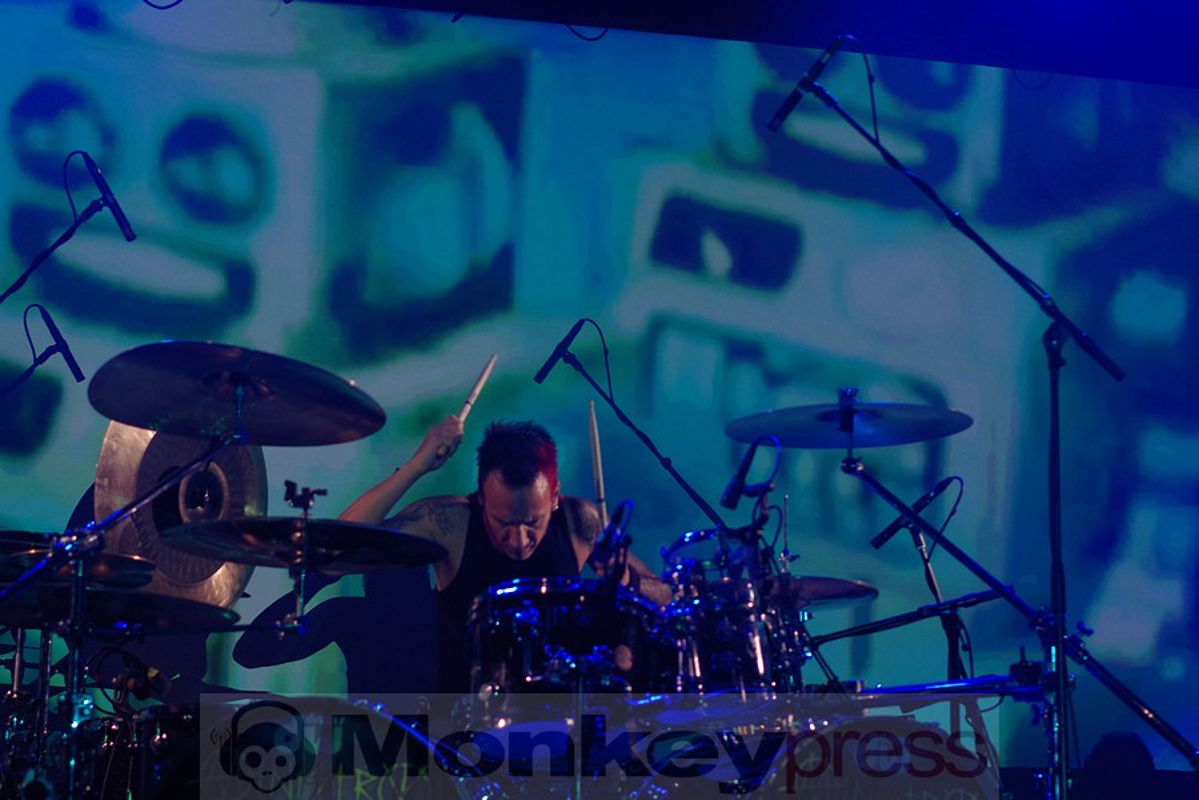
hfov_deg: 27.0
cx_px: 600
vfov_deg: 18.2
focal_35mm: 75
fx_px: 2498
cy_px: 400
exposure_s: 1/500
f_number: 2.5
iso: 800
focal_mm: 50
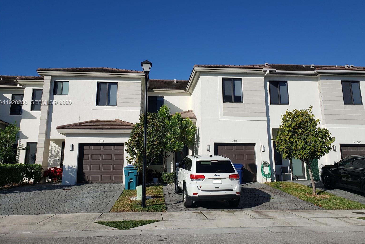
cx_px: 187
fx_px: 284
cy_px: 103
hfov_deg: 65.5
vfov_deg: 46.2
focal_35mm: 28
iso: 50
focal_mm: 4.3
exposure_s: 1/2517
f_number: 2.4
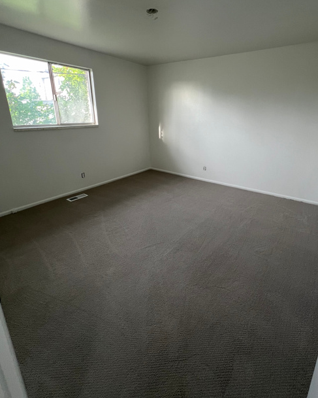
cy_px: 170
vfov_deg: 92.5
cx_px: 186
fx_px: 188
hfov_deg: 79.7
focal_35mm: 16
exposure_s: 1/60
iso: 125
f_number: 1.8
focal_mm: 1.57
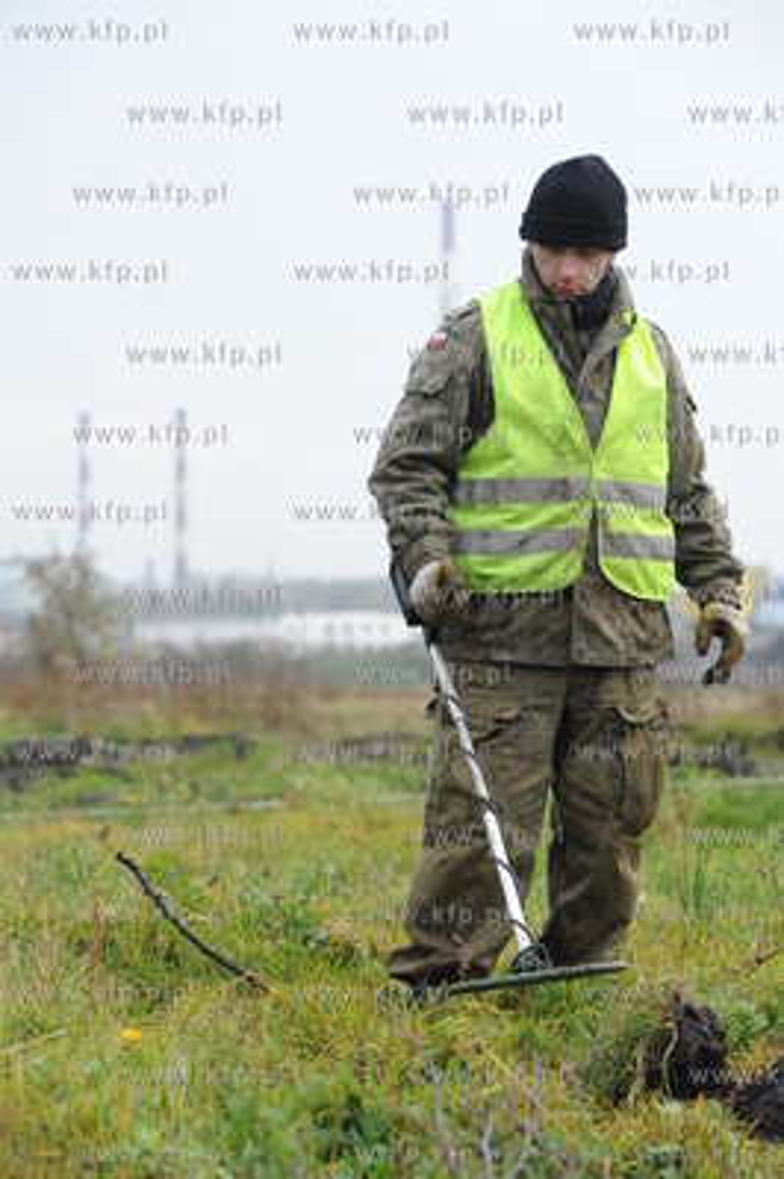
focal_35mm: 112
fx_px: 3665
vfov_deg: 18.3
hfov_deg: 12.2
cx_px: 392
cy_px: 590
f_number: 5.6
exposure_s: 1/200
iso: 400
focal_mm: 112
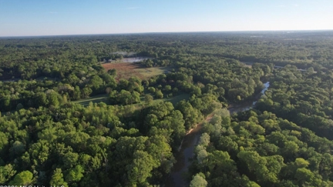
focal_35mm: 24
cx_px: 171
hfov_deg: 76.3
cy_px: 83
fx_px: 212
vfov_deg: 47.6
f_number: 2.8
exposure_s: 1/1250
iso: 100
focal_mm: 8.38
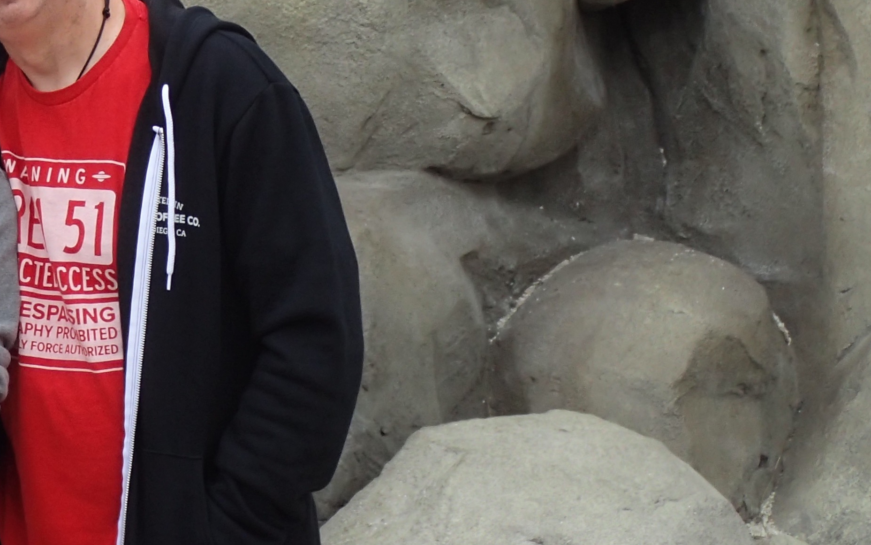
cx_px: -67
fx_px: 2873
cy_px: -101
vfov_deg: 10.7
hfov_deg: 16.7
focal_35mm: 121
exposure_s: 1/400
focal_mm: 8.41
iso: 100
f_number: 4.5
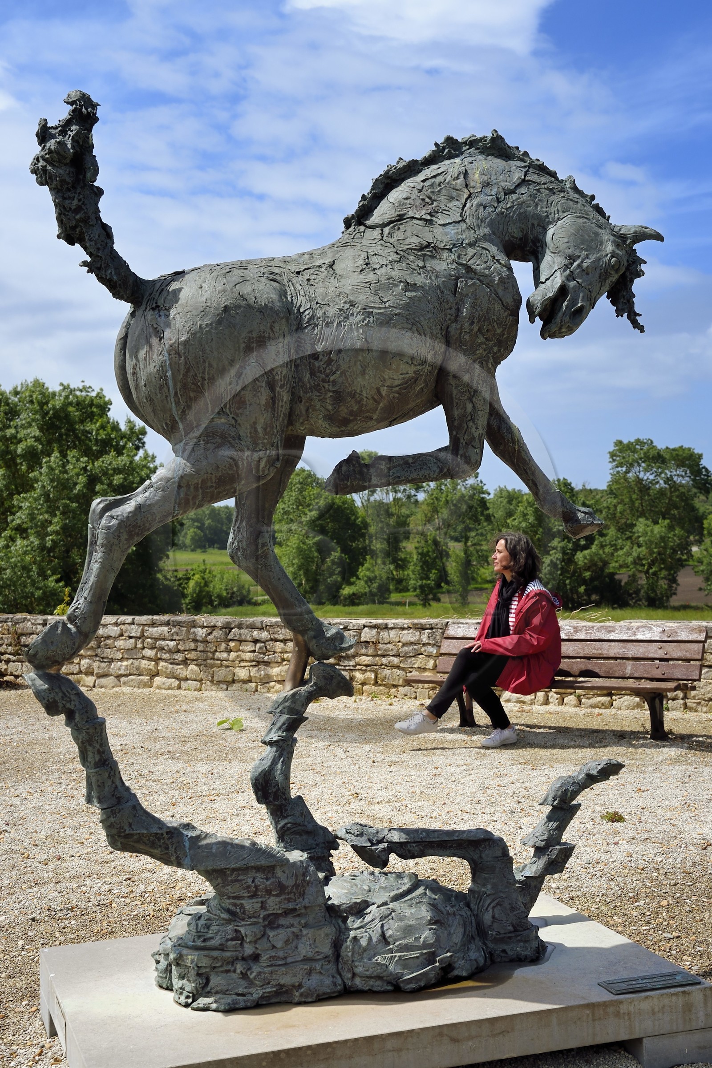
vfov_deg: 44.5
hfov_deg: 30.5
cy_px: 534
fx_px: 1305
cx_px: 356
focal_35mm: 44
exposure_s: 1/640
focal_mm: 44
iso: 200
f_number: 9
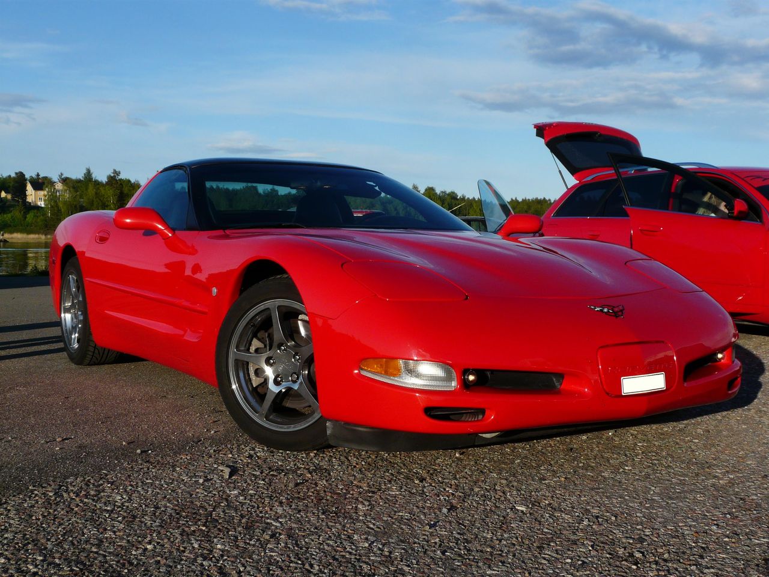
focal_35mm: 42
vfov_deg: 34.3
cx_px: 384
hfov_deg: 44.8
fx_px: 933
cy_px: 288
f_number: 5.6
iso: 100
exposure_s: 1/500
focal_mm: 6.8
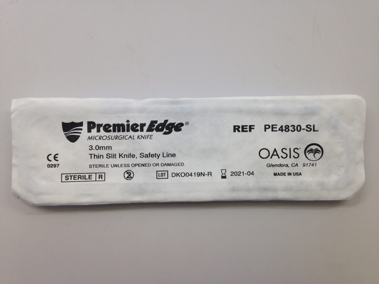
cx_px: 190
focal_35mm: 33
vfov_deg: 42.9
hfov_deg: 55.4
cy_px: 142
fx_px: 361
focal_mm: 4.12
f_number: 2.4
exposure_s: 1/60
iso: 50
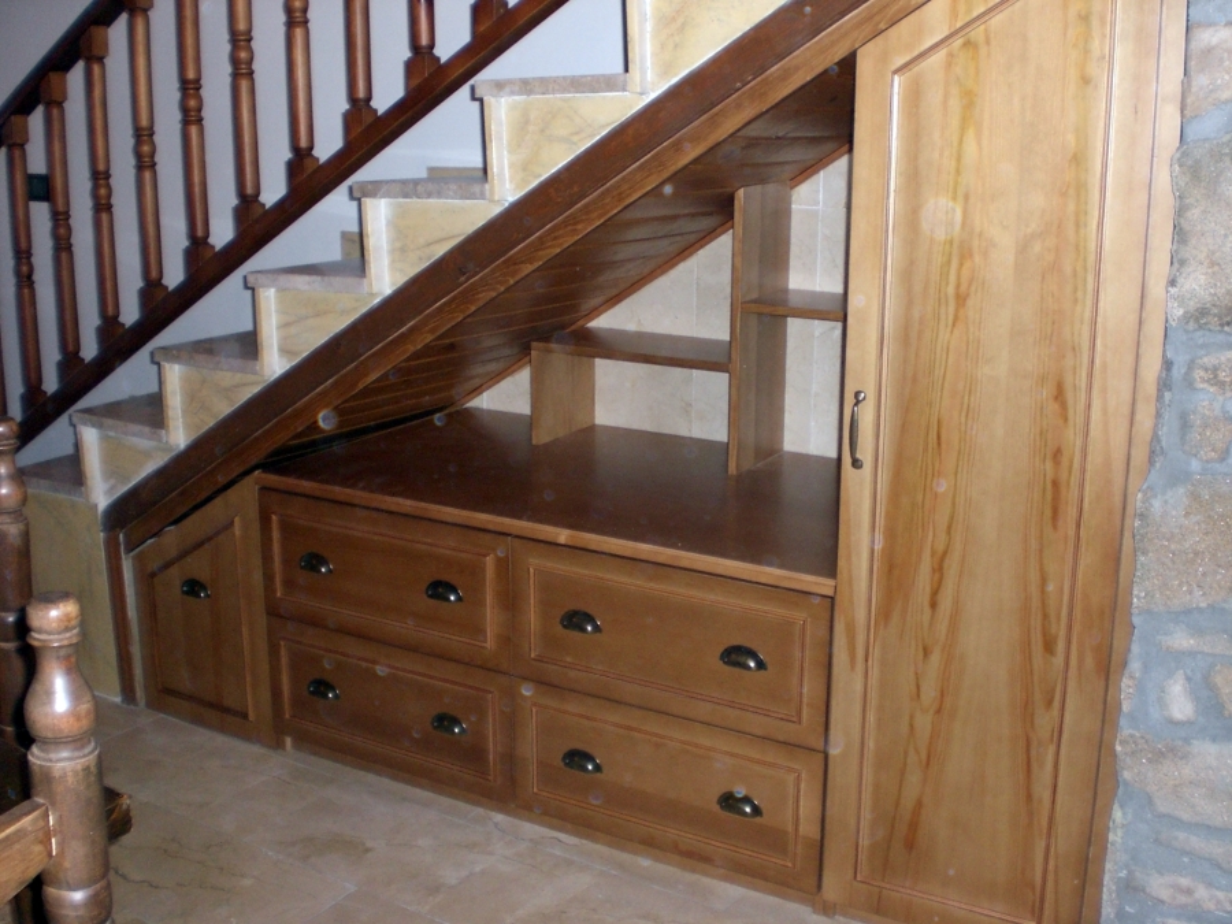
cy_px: 462
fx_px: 1352
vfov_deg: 37.7
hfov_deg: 49.0
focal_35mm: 38
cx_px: 616
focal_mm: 6.3
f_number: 3.1
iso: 200
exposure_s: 1/60
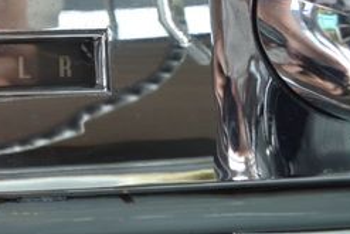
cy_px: -18
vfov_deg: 18.8
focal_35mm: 70
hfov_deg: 26.0
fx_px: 681
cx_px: -62
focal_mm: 18
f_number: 5.6
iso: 140
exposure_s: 1/60
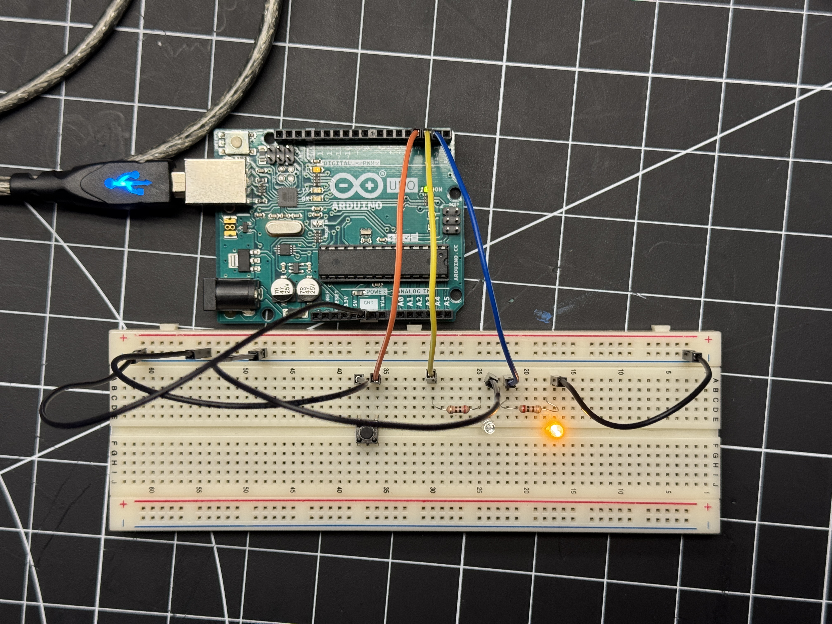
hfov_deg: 39.7
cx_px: 416
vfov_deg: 30.3
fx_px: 1154
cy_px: 312
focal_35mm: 48
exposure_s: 1/120
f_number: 1.78
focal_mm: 6.76
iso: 100
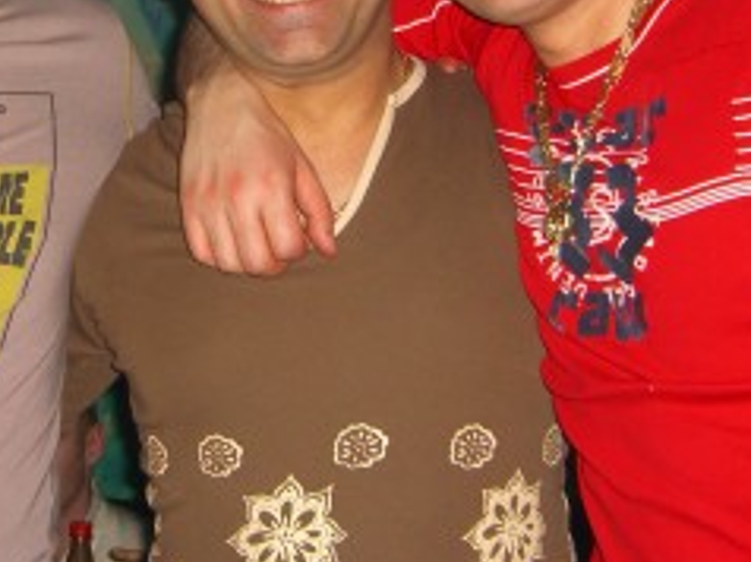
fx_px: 2081
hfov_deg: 20.4
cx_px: 224
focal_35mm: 96
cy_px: 123
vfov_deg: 15.3
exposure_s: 1/60
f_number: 2.8
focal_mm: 7.9
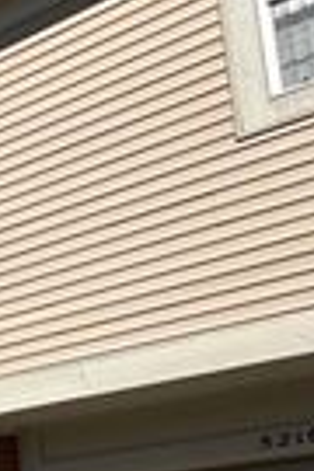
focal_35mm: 72
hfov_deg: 12.8
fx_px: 942
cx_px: -502
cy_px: 518
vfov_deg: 26.0
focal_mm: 2.22
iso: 50
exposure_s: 1/4464
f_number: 2.2
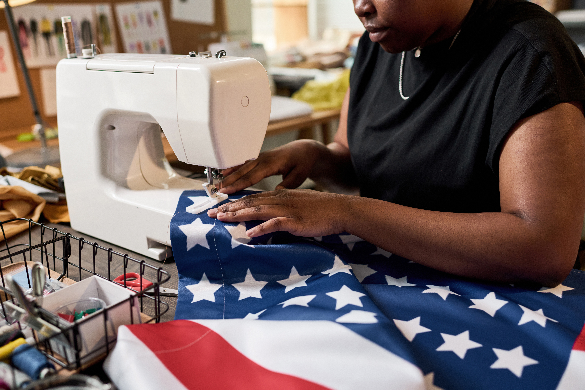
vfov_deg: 37.9
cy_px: 195
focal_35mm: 35
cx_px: 292
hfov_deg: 54.4
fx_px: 569
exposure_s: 1/200
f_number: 2.8
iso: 800
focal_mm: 35
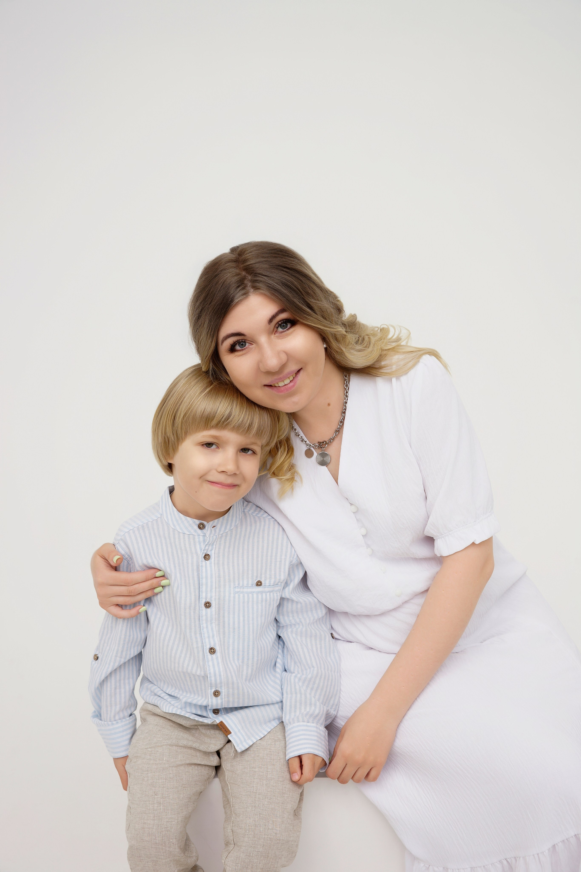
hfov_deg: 29.9
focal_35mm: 45
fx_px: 1089
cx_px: 290
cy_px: 436
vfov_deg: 43.6
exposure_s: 1/100
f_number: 6.3
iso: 100
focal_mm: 45
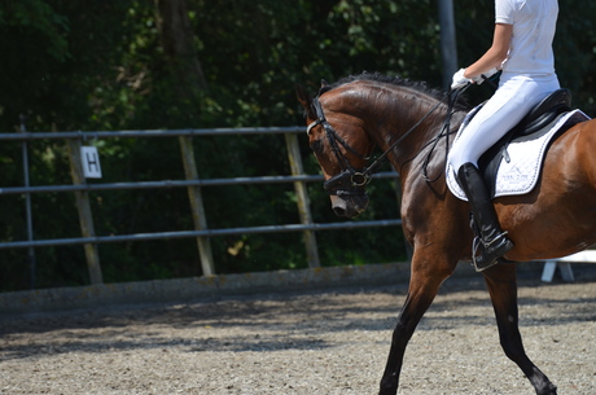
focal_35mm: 292
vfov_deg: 4.7
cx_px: 298
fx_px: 4834
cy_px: 198
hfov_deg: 7.1
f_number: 5
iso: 100
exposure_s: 1/800
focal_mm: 195
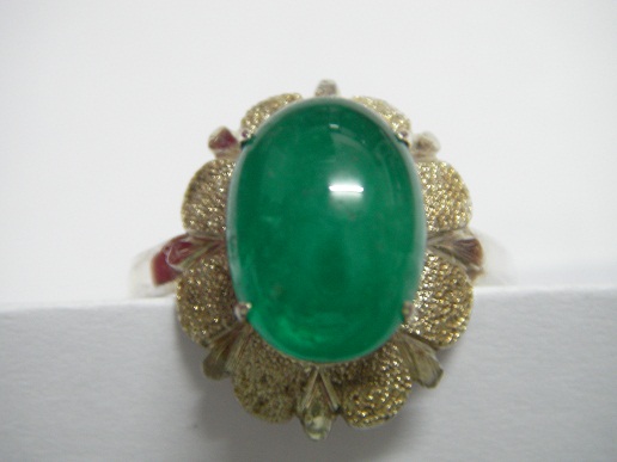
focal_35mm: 72
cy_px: 231
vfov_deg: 20.4
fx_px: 1283
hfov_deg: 27.0
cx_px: 308
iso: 138
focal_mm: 12
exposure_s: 1/2
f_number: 3.8
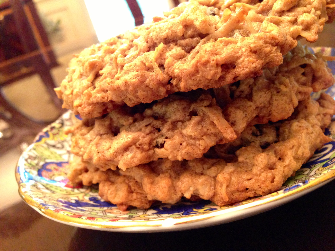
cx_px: 168
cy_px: 126
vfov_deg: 42.9
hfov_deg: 55.4
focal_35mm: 33
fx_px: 319
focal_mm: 4.13
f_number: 2.4
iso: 500
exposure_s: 1/15
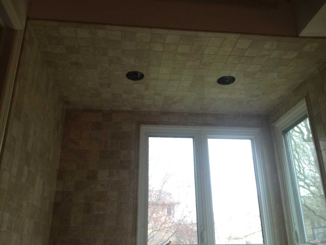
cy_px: 122
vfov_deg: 40.7
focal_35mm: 35
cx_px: 163
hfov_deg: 52.6
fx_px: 330
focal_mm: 4.28
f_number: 2.4
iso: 50
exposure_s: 1/60
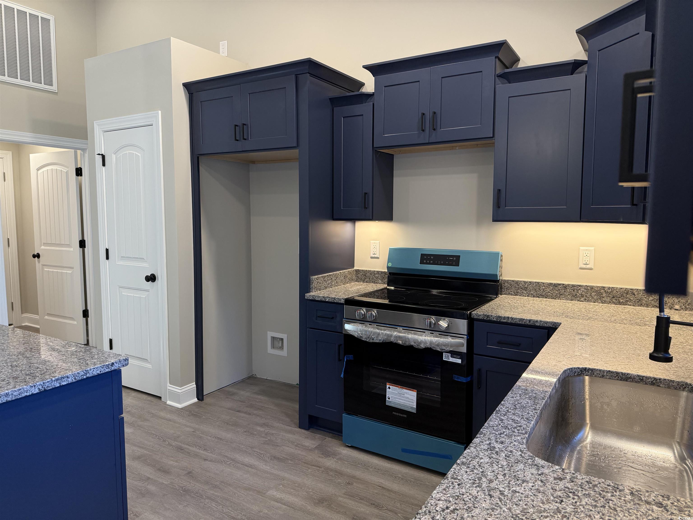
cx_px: 346
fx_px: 480
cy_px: 260
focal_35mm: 24
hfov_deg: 71.6
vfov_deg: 56.8
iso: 200
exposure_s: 1/130
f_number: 1.78
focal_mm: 6.76
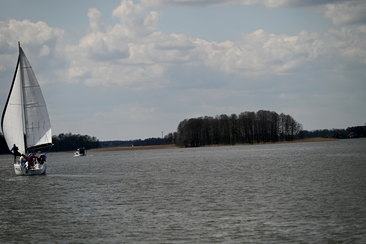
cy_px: 122
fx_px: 1881
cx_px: 183
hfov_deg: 11.1
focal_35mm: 185
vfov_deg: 7.4
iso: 100
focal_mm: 185
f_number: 6.3
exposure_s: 1/1000
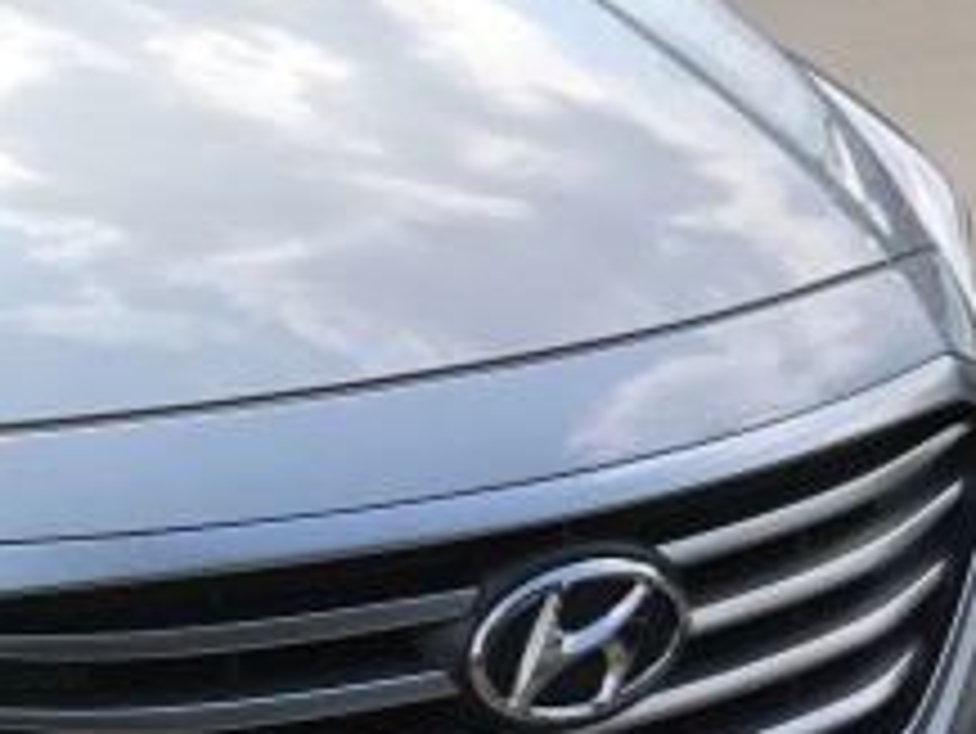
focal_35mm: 132
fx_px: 3724
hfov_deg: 13.2
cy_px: 329
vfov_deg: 11.2
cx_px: -877
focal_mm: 3.99
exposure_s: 1/2037
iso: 20
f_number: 1.8
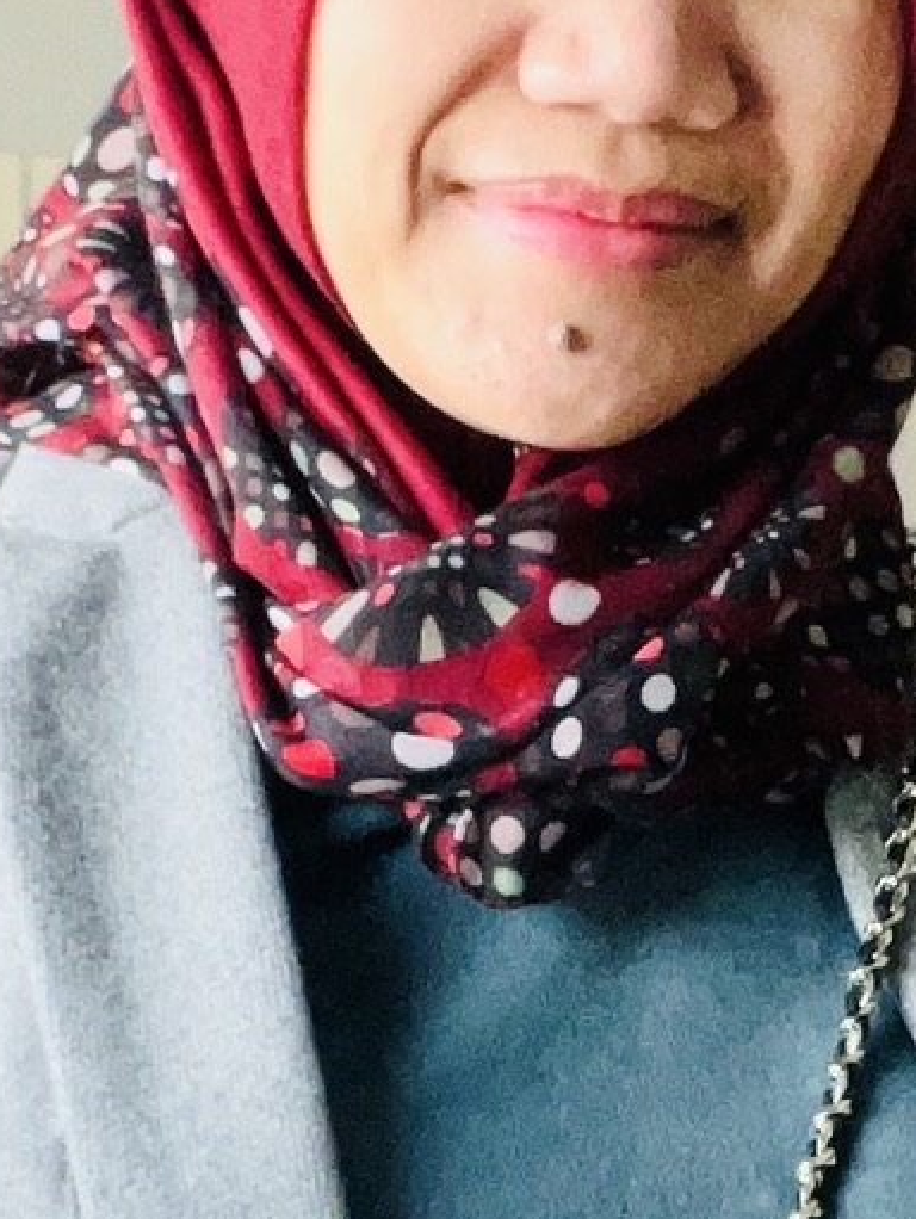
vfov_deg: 38.0
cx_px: 427
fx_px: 1621
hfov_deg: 31.5
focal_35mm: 46
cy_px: 88
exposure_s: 1/60
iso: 250
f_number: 2.2
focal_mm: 2.71
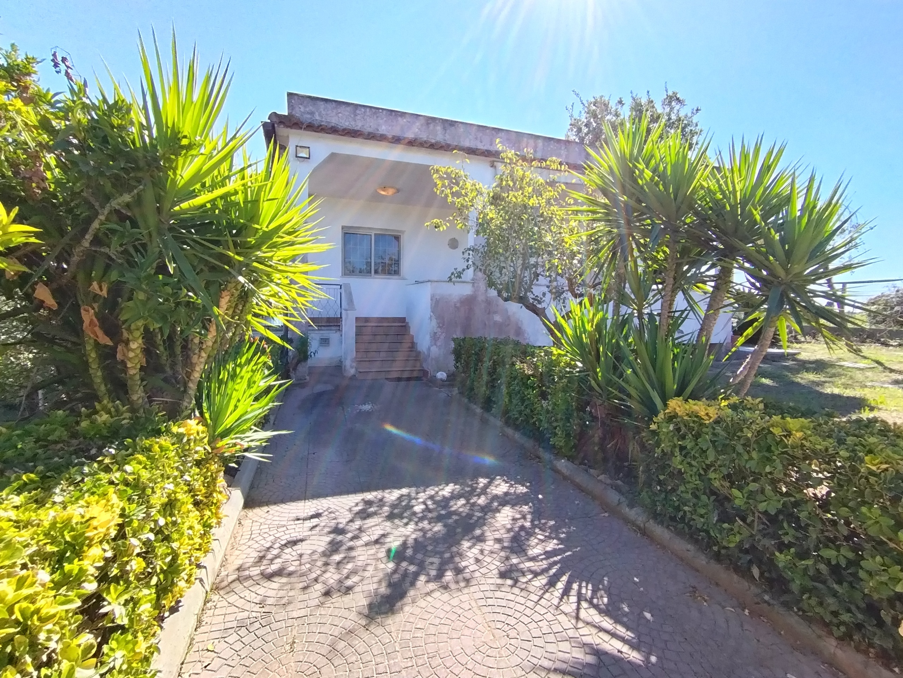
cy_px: 339
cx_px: 452
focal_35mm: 17
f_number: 2.2
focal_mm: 1.42
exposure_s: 1/513
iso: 100
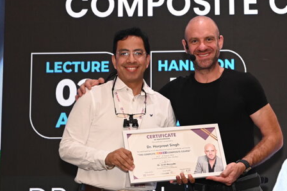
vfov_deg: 13.0
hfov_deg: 19.4
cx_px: 185
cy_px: 76
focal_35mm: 105
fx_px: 836
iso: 2500
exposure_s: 1/160
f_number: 5
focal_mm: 52
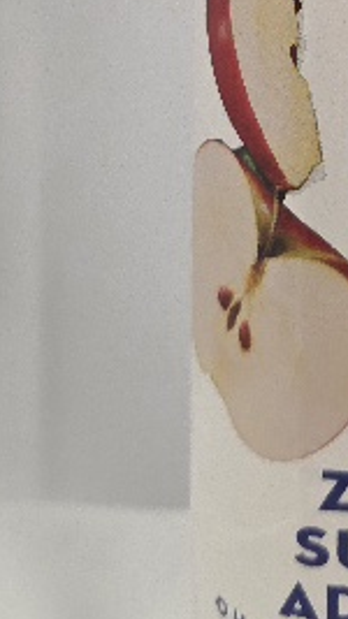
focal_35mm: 75
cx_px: 413
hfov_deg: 15.5
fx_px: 1232
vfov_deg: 26.4
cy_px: -32
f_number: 1.7
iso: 400
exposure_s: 1/101
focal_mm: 6.3
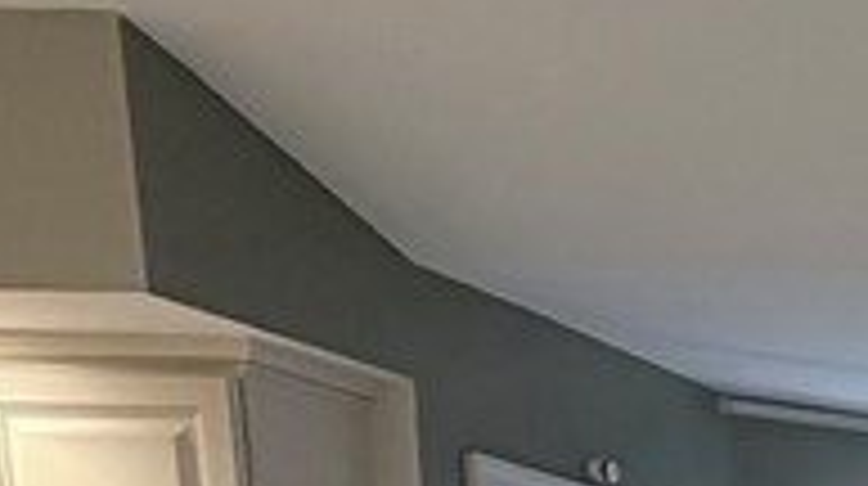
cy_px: 1026
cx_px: 1601
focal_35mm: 81
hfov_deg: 19.2
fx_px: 1862
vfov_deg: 12.7
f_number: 2.2
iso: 200
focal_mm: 2.22
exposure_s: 1/120
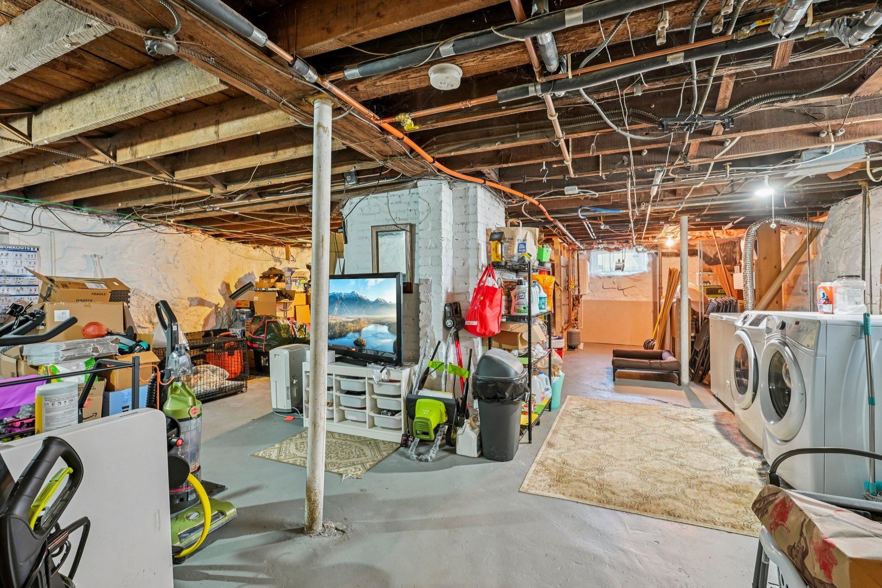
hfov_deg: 96.7
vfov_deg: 73.7
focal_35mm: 16
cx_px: 441
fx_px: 392
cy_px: 294
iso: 400
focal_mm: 16
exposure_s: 1/1.25
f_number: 8
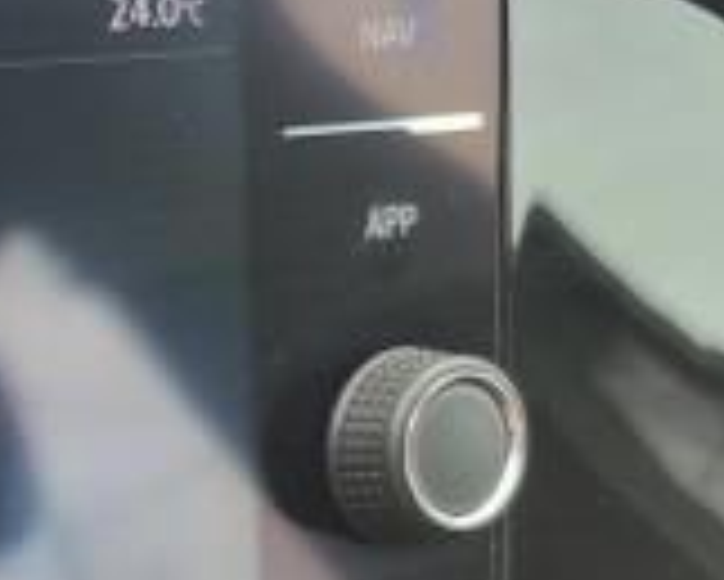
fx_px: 2165
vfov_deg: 14.9
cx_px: -697
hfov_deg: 15.4
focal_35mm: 101
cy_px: 616
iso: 50
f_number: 1.8
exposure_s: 1/120
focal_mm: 5.4
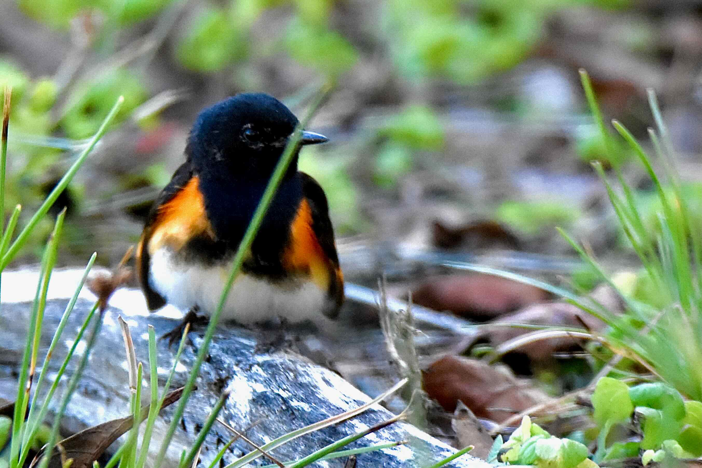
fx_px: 11698
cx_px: 351
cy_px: 234
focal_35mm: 600
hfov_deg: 3.4
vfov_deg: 2.3
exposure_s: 1/640
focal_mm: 400
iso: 3200
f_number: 6
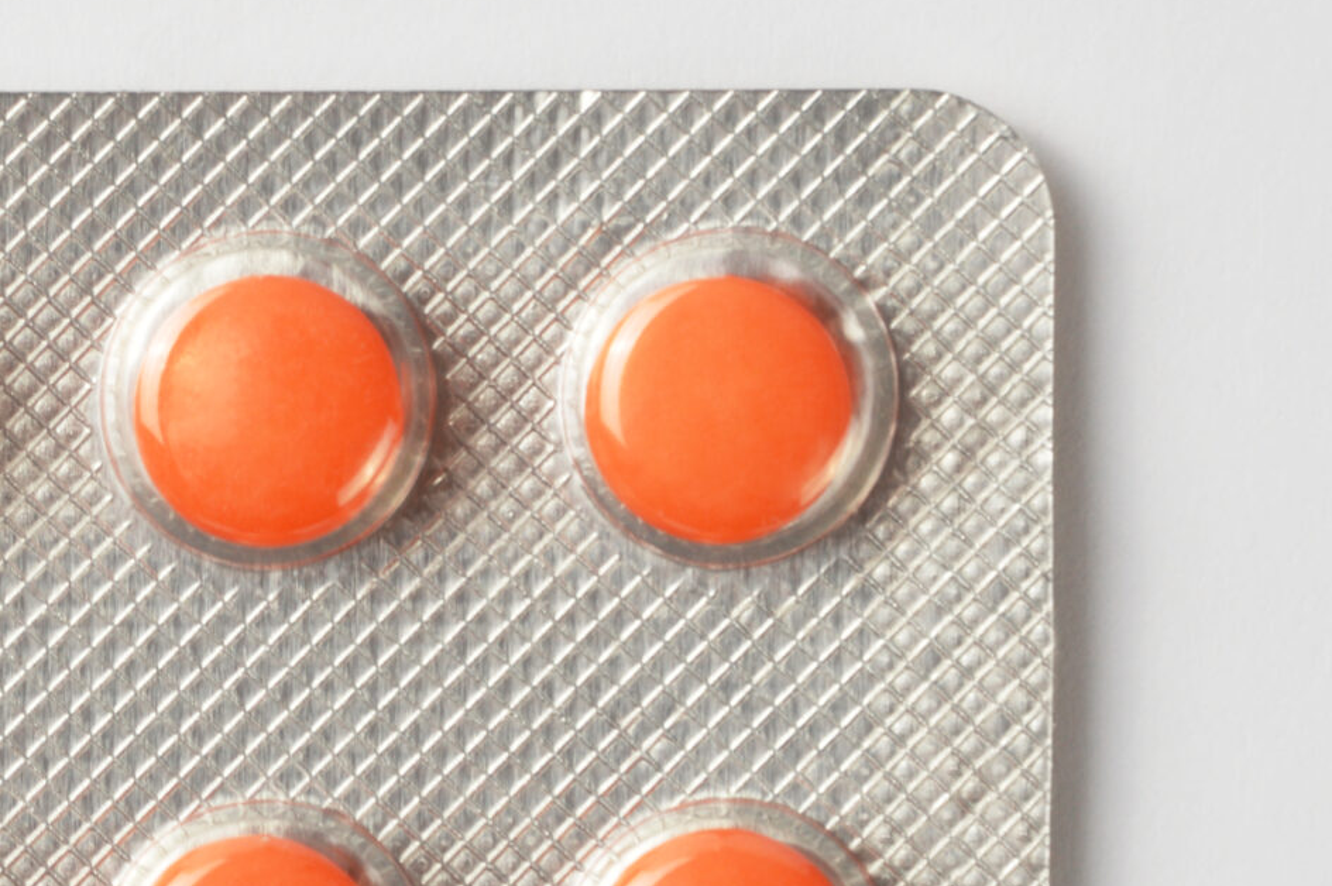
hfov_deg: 5.6
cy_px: 570
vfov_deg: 3.8
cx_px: -214
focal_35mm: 366
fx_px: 13532
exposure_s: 1/160
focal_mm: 90
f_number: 14
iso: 100
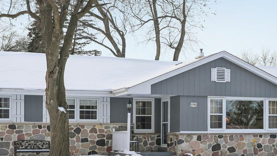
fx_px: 538
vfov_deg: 16.4
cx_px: 188
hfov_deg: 28.6
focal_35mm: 73
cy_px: 109
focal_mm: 28.5
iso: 100
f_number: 8
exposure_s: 1/320
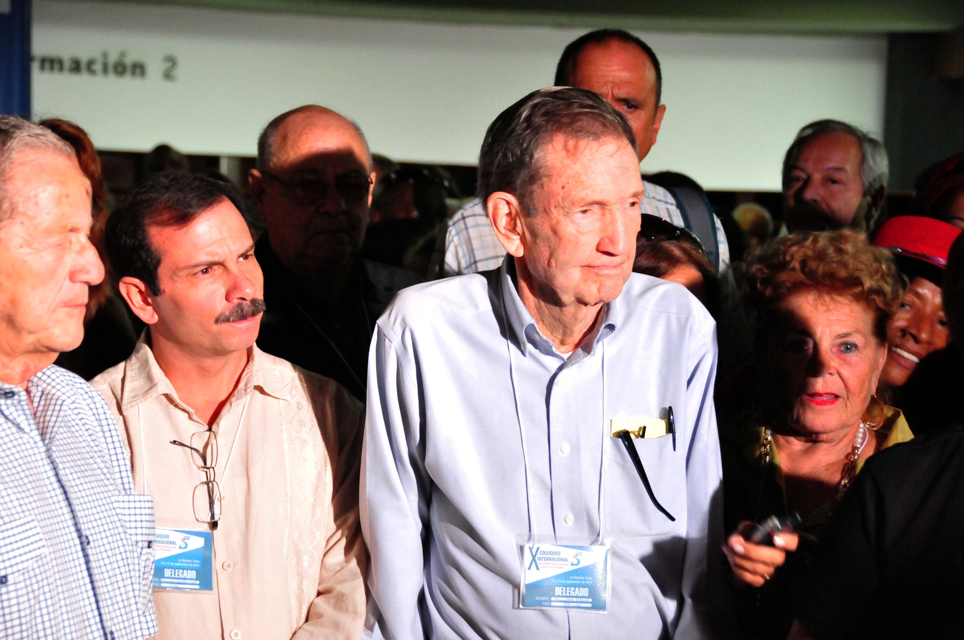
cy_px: 320
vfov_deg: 14.7
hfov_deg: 21.9
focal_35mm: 93
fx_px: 2487
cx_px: 482
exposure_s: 1/40
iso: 4000
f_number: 4.8
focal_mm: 62
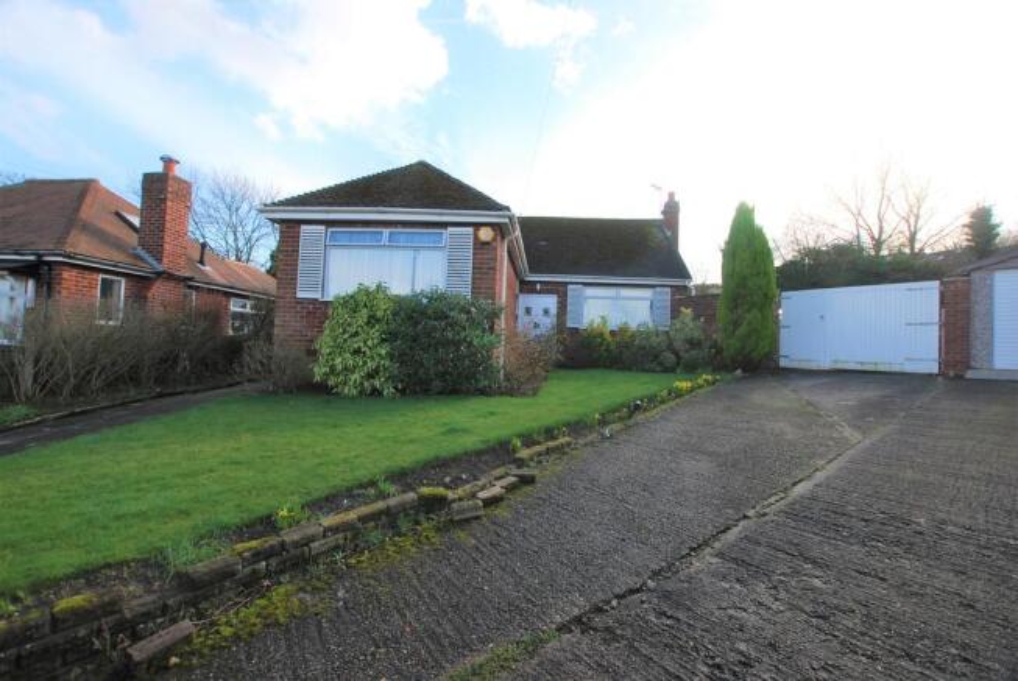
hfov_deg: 100.3
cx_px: 509
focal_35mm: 15
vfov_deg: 77.5
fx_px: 425
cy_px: 340
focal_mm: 10
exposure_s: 1/125
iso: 100
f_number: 5.6
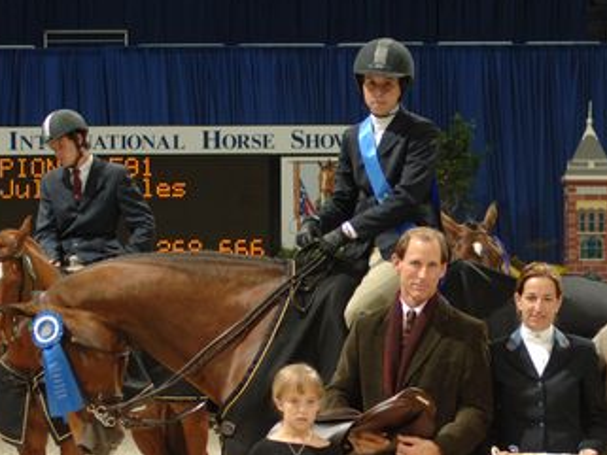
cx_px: 516
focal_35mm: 201
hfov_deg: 9.8
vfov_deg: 7.4
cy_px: 360
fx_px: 3526
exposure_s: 1/250
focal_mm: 70
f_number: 5.6
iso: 400
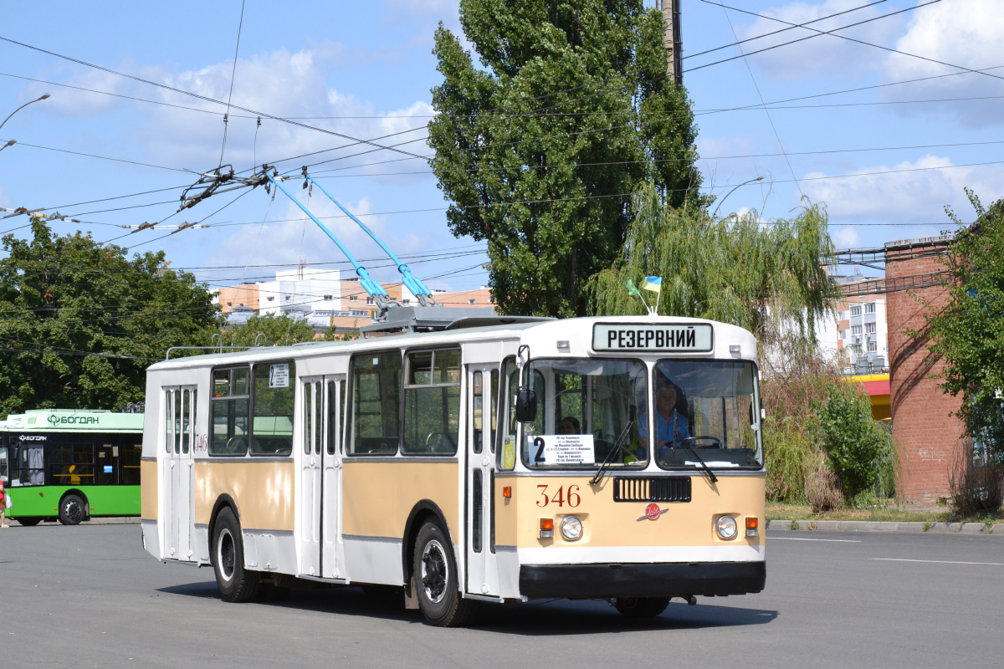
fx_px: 2761
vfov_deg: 13.8
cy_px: 334
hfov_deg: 20.6
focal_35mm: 99
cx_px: 502
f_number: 9
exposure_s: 1/1250
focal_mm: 66
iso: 800
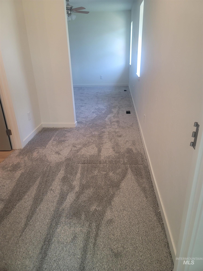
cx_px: 102
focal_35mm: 25
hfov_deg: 54.9
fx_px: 195
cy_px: 136
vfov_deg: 69.4
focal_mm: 7
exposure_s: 1/120
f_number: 1.8
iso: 200
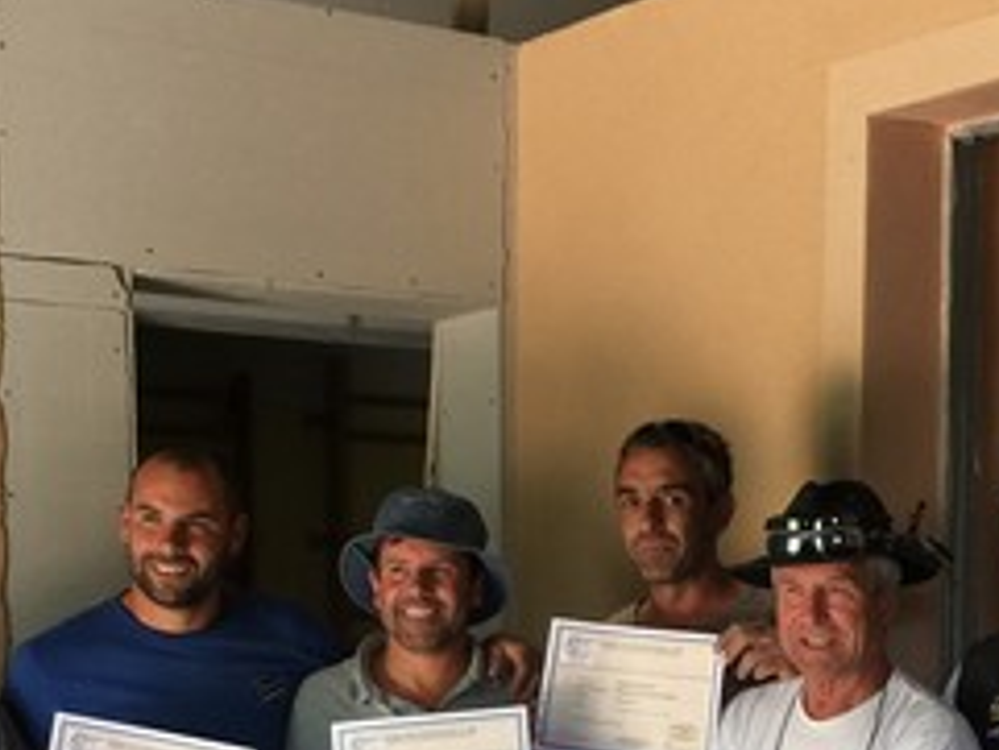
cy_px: 845
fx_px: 2223
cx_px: 589
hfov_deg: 25.3
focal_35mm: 77
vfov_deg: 18.4
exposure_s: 1/33
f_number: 2.2
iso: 64
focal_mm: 4.15
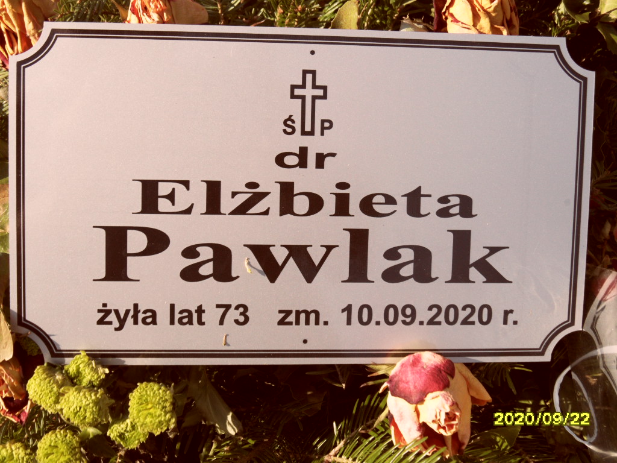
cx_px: 308
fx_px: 1069
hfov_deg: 32.2
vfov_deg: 24.4
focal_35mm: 60
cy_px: 232
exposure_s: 1/500
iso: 80
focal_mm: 10.3
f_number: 4
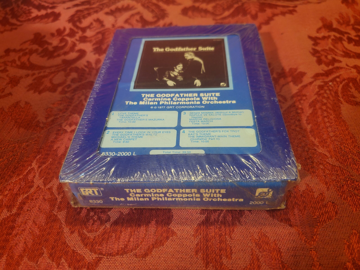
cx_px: 180
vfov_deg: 53.1
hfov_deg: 67.3
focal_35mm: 26
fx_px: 270
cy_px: 135
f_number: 1.5
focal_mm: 4.3
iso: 100
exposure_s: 1/120
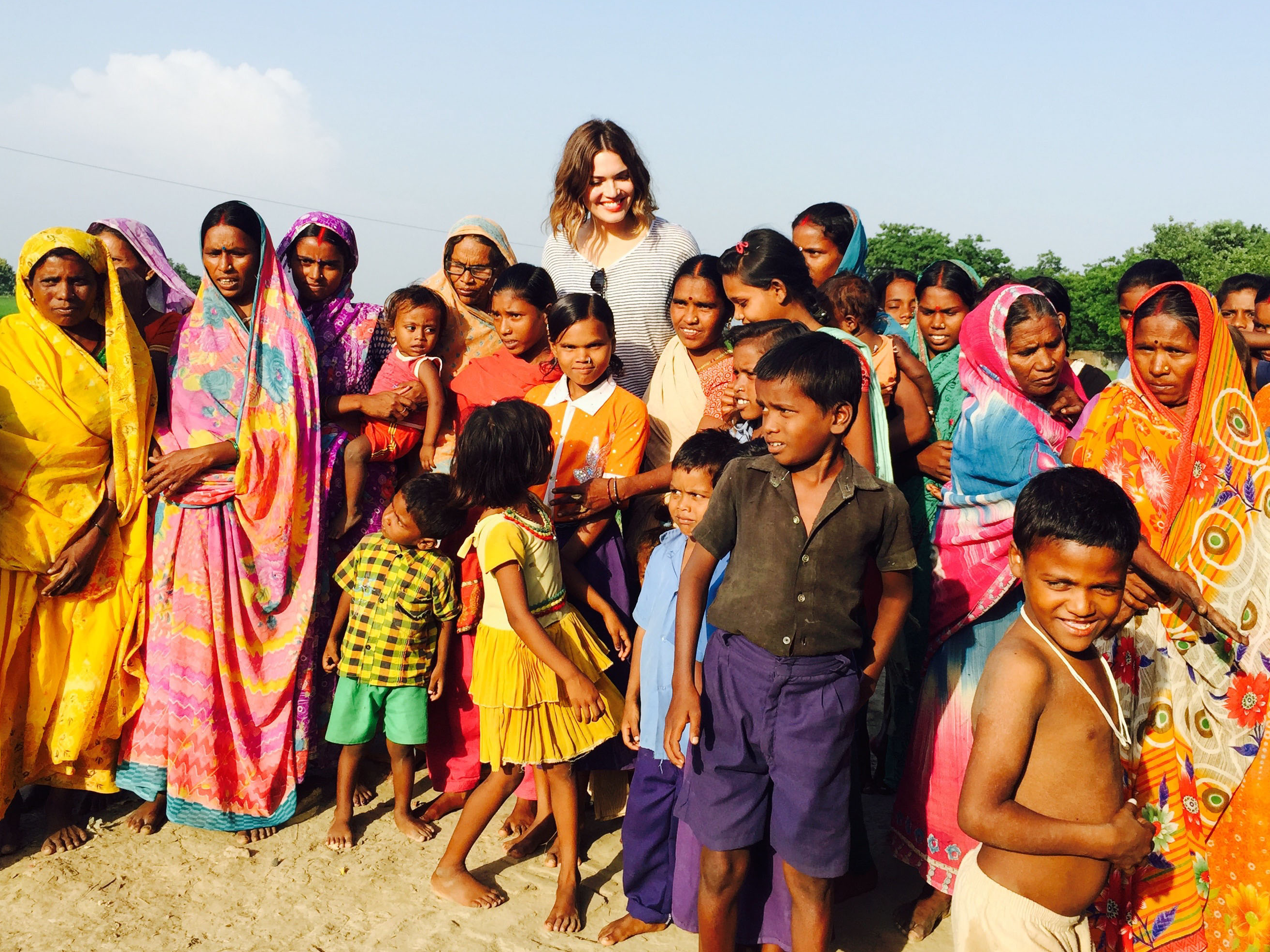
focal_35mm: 36
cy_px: 377
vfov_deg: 39.5
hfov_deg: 51.3
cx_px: 673
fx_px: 1321
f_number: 2.2
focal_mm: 4.15
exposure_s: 1/1130
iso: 32
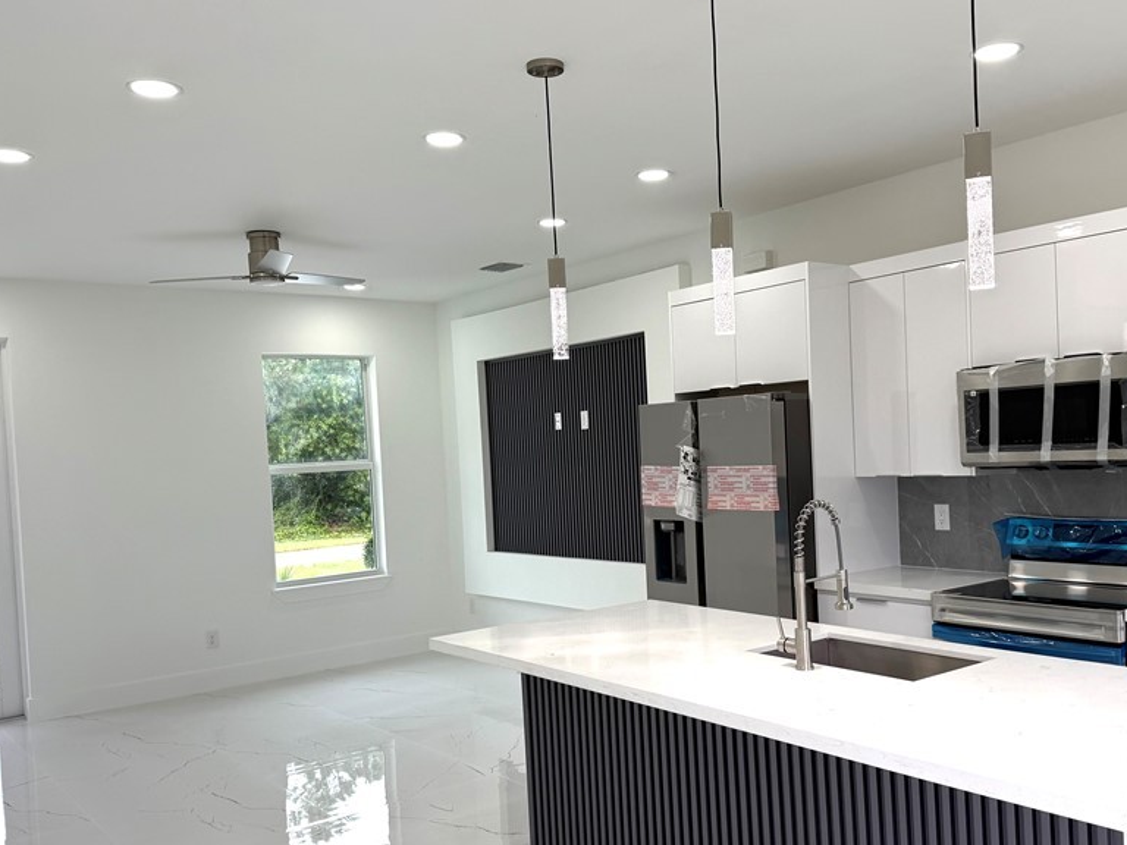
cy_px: 469
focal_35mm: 32
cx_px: 627
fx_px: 1042
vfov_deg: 44.1
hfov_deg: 56.7
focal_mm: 6.76
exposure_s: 1/287
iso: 100
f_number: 1.78
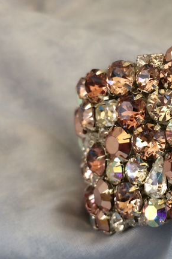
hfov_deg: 23.0
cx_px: 181
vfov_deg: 35.7
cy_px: 132
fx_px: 402
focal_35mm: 56
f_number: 2.2
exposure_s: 1/30
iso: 64
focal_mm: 4.15
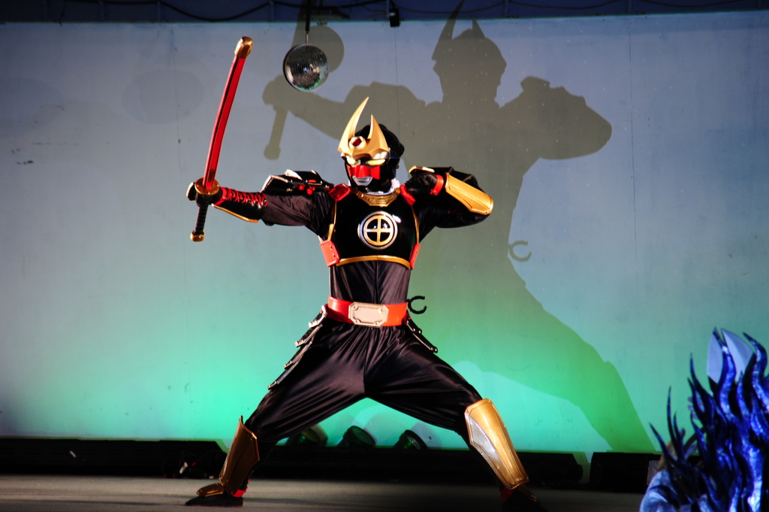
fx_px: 5336
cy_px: 256
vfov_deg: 5.5
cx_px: 384
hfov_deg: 8.2
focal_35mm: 250
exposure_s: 1/30
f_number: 6.3
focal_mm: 250
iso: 500
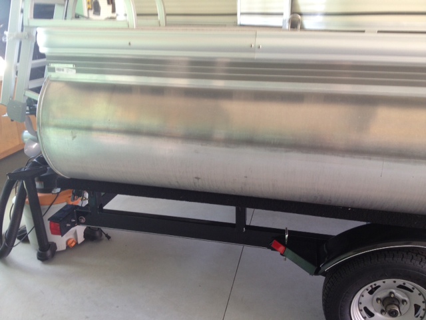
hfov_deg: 52.6
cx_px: 213
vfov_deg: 40.7
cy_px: 160
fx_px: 431
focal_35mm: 35
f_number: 2.4
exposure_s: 1/20
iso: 64
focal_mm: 4.28
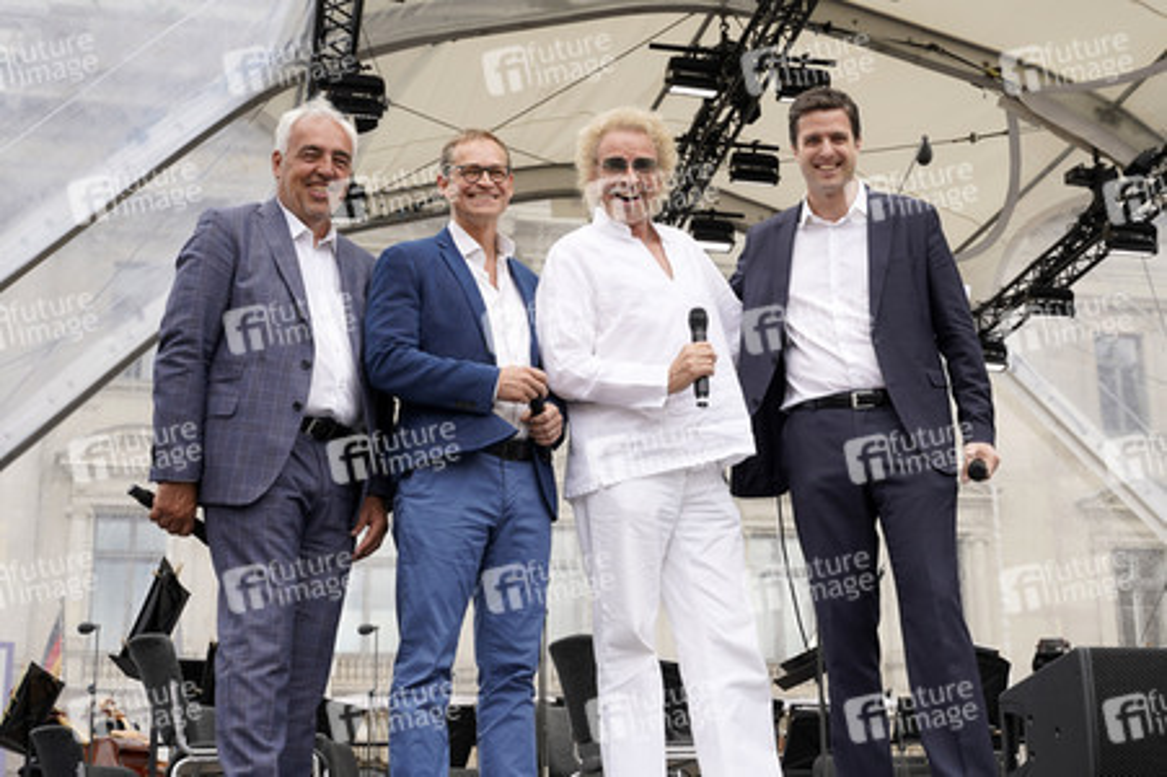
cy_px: 388
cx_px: 584
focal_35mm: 45
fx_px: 1458
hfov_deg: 43.6
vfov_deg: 29.8
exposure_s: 1/200
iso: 200
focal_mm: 45
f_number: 7.1
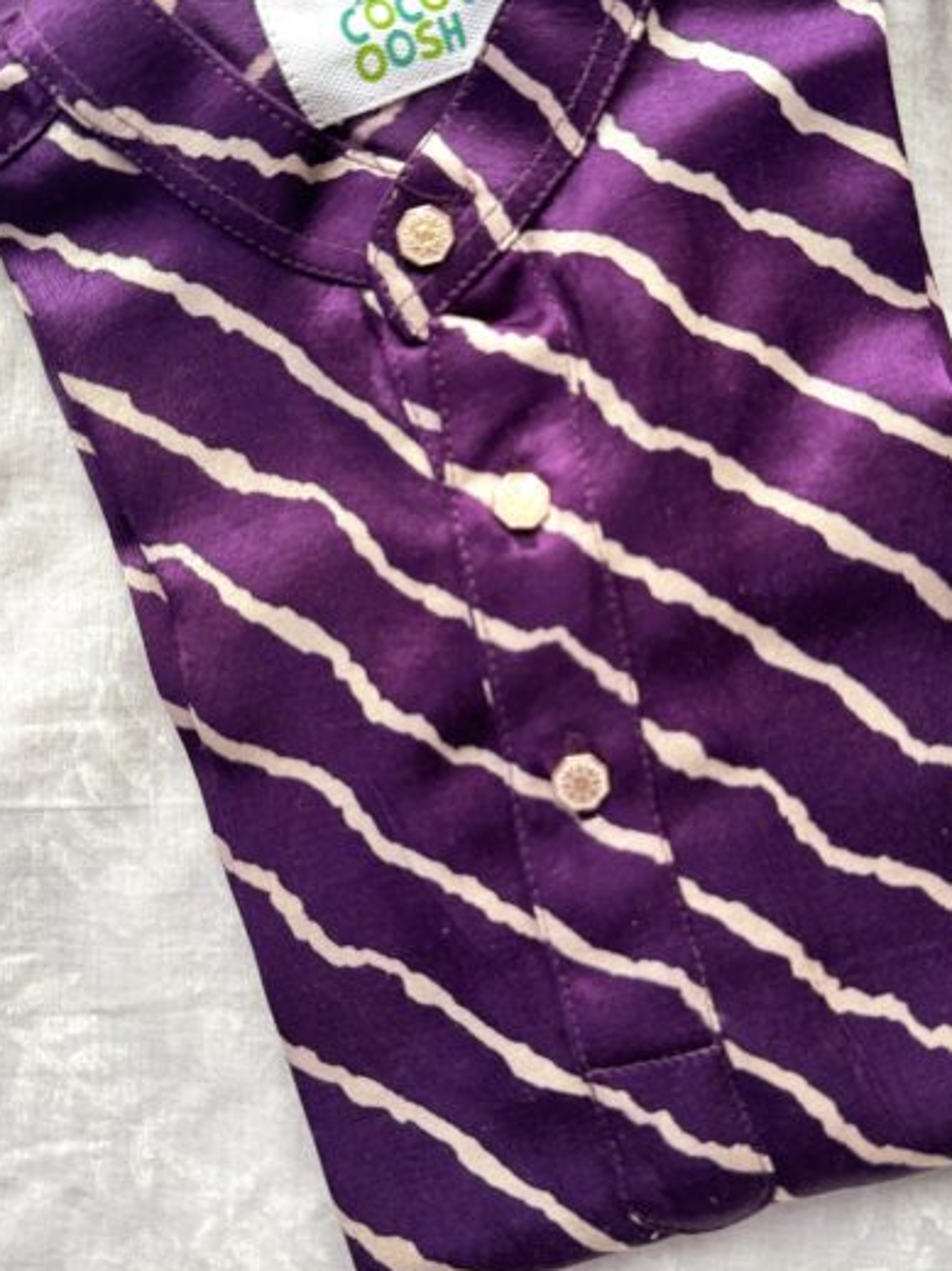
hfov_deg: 38.6
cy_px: 593
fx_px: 1357
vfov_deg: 50.1
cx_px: 504
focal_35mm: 37
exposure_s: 1/50
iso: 320
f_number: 1.78
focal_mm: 6.76
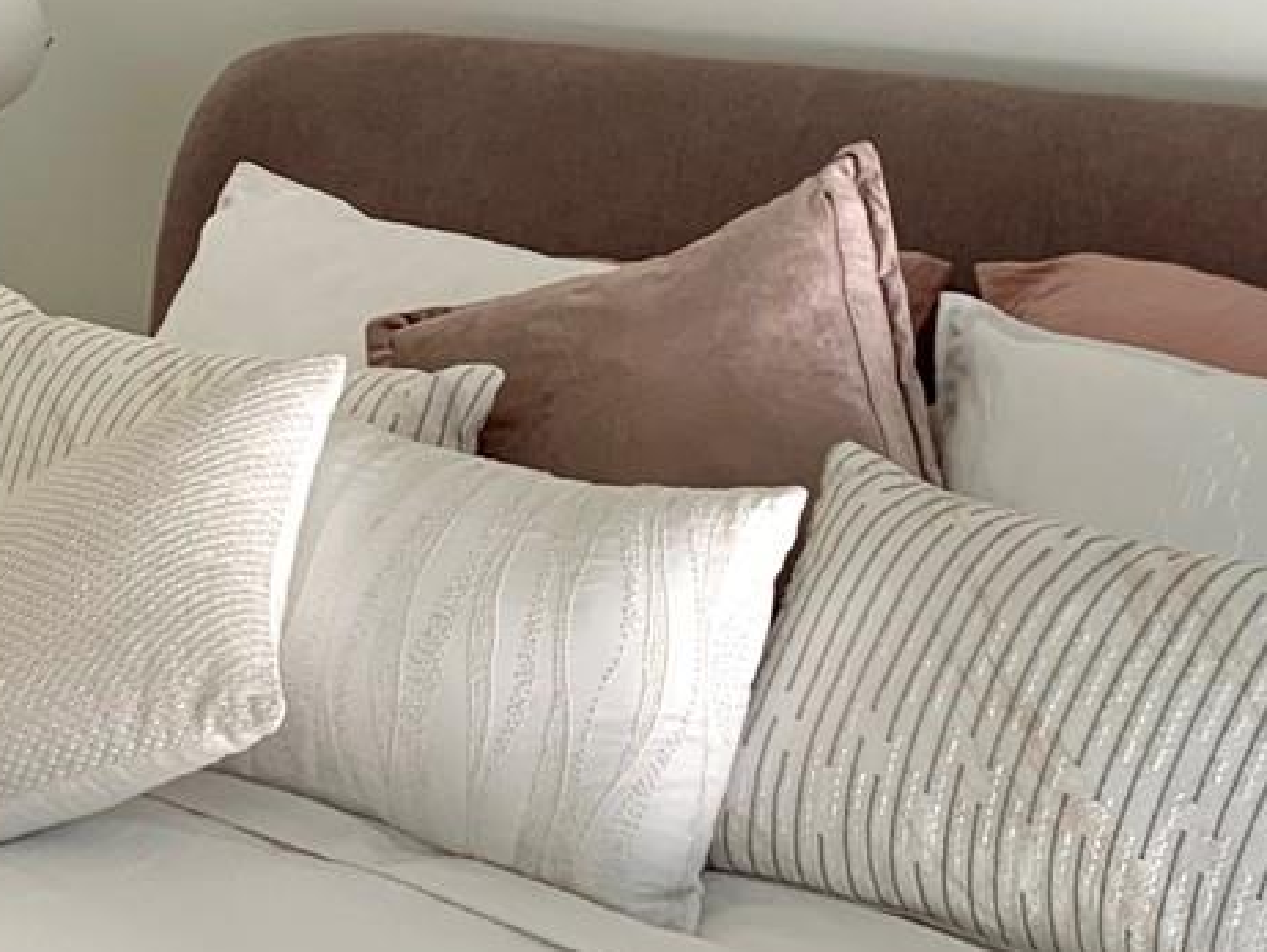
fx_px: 3296
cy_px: 134
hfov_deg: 21.3
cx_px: 137
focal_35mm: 90
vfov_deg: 16.3
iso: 64
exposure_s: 1/121
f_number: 1.8
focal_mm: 4.25
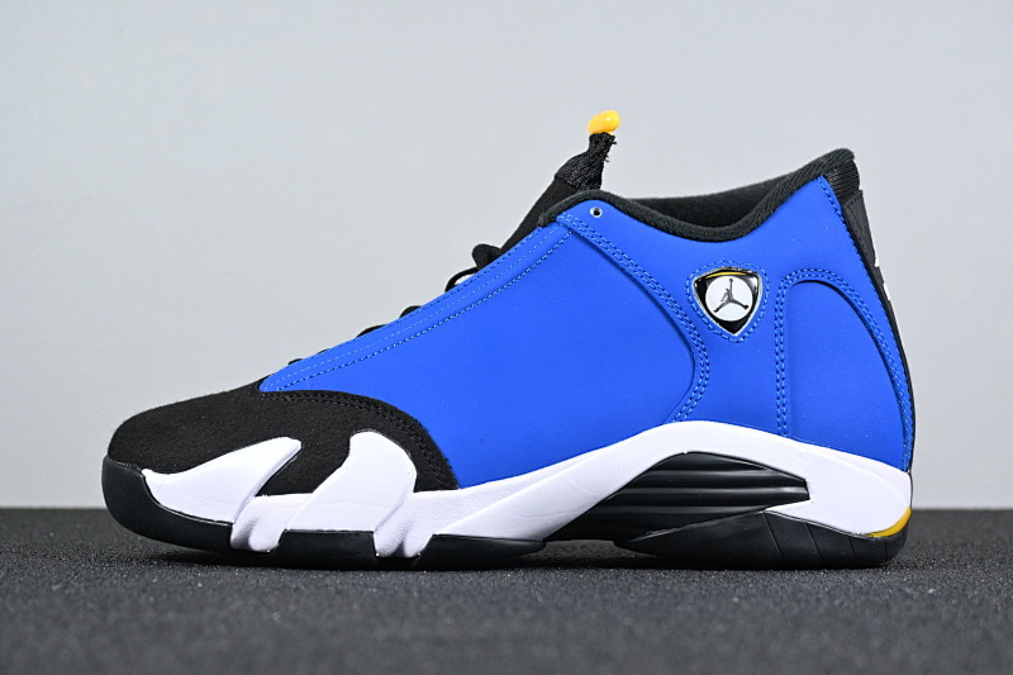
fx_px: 1814
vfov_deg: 21.1
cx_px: 506
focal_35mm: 64
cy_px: 338
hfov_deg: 31.2
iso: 720
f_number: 6
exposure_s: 1/125
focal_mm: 43
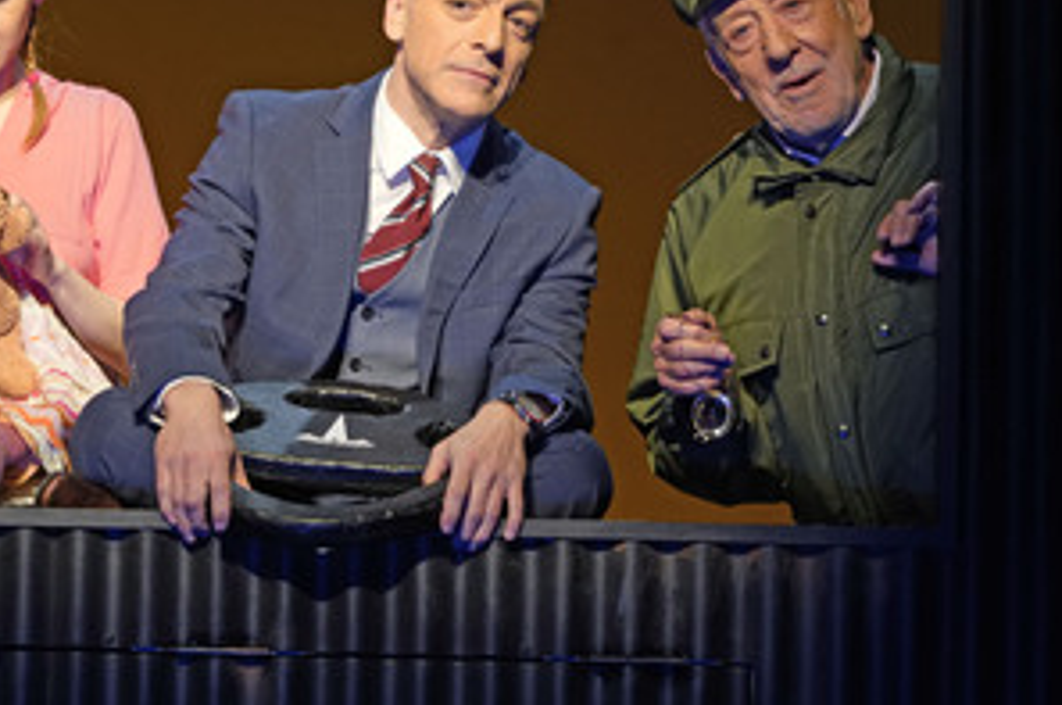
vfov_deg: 5.0
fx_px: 8011
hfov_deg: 7.6
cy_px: 215
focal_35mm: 272
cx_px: 402
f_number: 5.6
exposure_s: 1/200
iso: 2000
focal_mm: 179
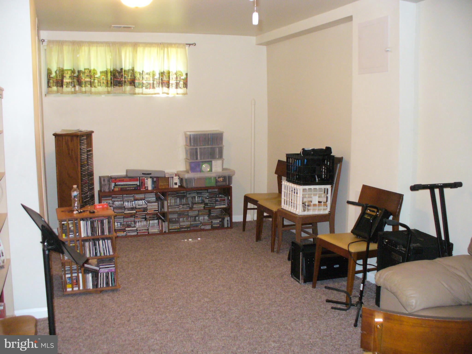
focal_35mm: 37
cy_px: 177
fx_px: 505
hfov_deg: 50.1
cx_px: 236
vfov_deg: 38.7
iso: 320
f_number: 2.8
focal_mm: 6.1
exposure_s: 1/30
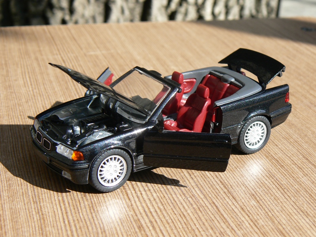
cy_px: 118
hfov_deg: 29.0
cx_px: 158
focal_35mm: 67
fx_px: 612
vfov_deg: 21.9
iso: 80
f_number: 5.6
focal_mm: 11.2
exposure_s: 1/400
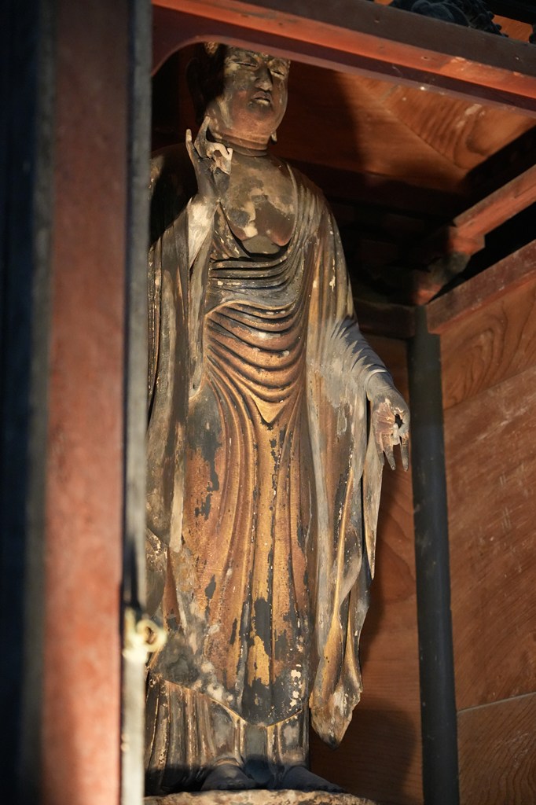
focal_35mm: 80
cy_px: 402
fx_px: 1788
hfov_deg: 17.1
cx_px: 268
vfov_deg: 25.4
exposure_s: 1/100
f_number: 4
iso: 12800
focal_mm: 80
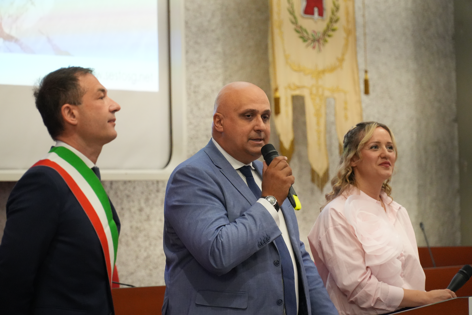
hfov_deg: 13.0
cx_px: 236
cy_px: 158
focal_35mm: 158
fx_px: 2065
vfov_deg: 8.7
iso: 3200
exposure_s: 1/125
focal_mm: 105
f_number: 4
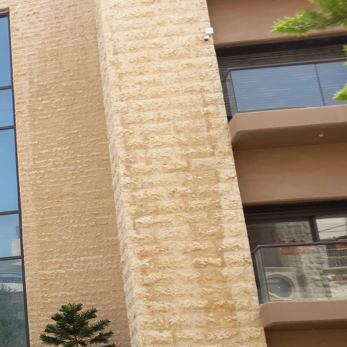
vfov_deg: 30.5
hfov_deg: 27.2
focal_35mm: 55
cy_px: 265
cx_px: -75
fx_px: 624
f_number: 2
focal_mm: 4.6
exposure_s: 1/185
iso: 25
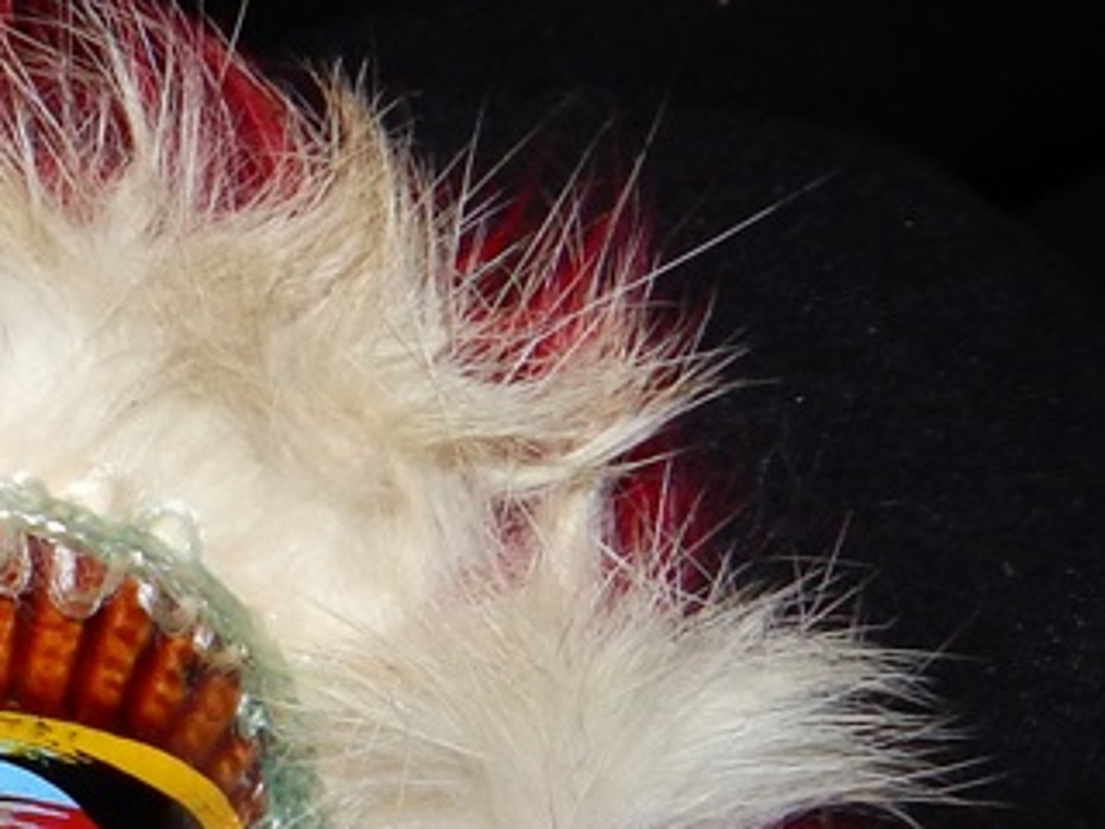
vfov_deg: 14.0
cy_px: 850
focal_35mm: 104
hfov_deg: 15.4
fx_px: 3320
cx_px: -1055
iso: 200
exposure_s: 1/30
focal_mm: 4.5
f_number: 6.1
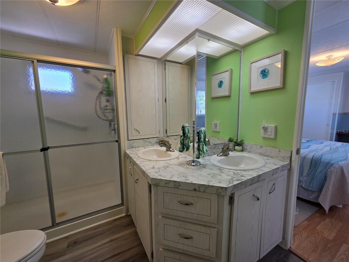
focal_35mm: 13
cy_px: 131
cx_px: 174
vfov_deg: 89.9
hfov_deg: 106.2
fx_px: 131
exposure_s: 1/120
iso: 80
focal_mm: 2.2
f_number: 2.2
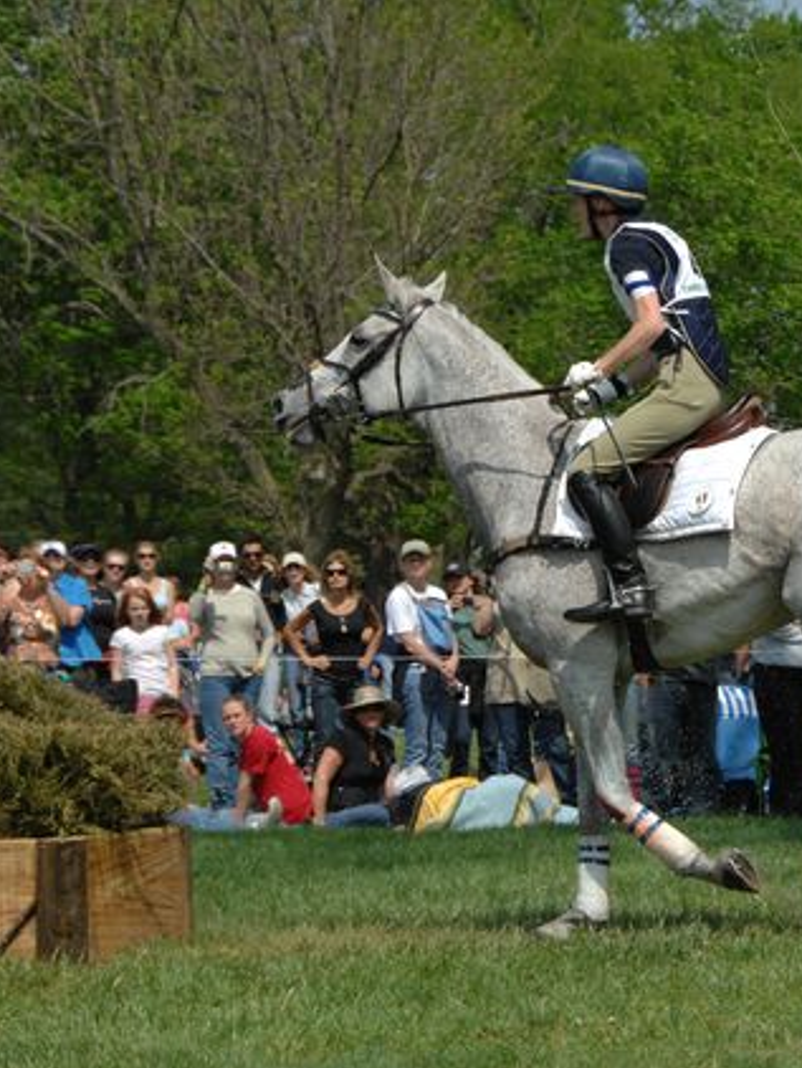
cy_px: 535
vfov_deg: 12.1
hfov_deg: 9.0
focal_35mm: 164
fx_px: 5053
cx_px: 749
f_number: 9
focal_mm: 75
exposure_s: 1/1000
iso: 500
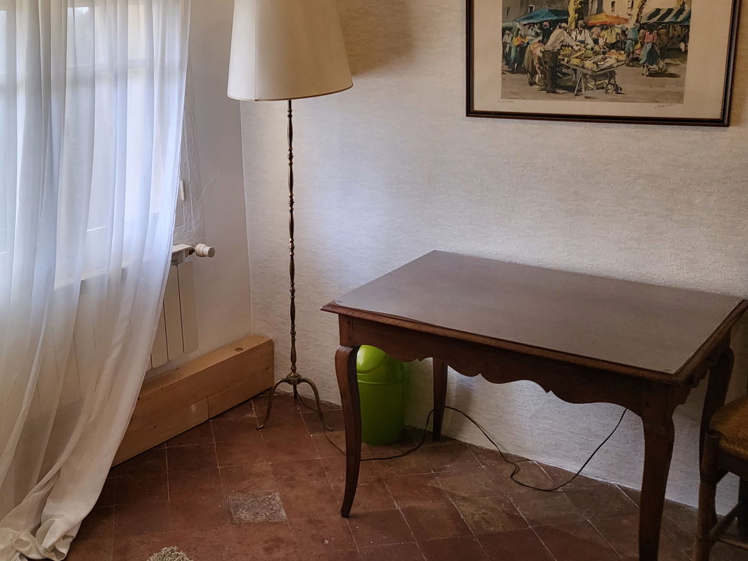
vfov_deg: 37.6
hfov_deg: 47.9
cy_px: 233
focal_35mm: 38
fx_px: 821
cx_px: 231
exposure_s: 1/100
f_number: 1.8
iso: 160
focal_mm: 4.25
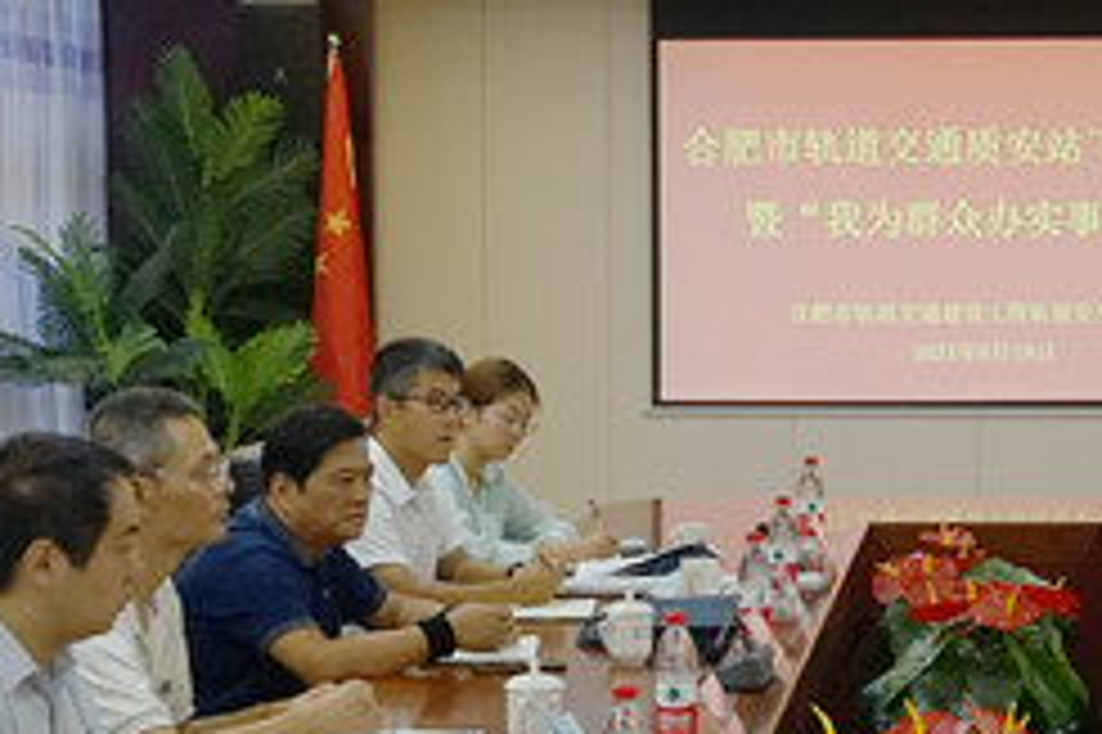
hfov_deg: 19.4
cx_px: 931
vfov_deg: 13.1
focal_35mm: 104
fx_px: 3181
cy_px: 365
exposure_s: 1/160
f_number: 4.5
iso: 1000
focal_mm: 34
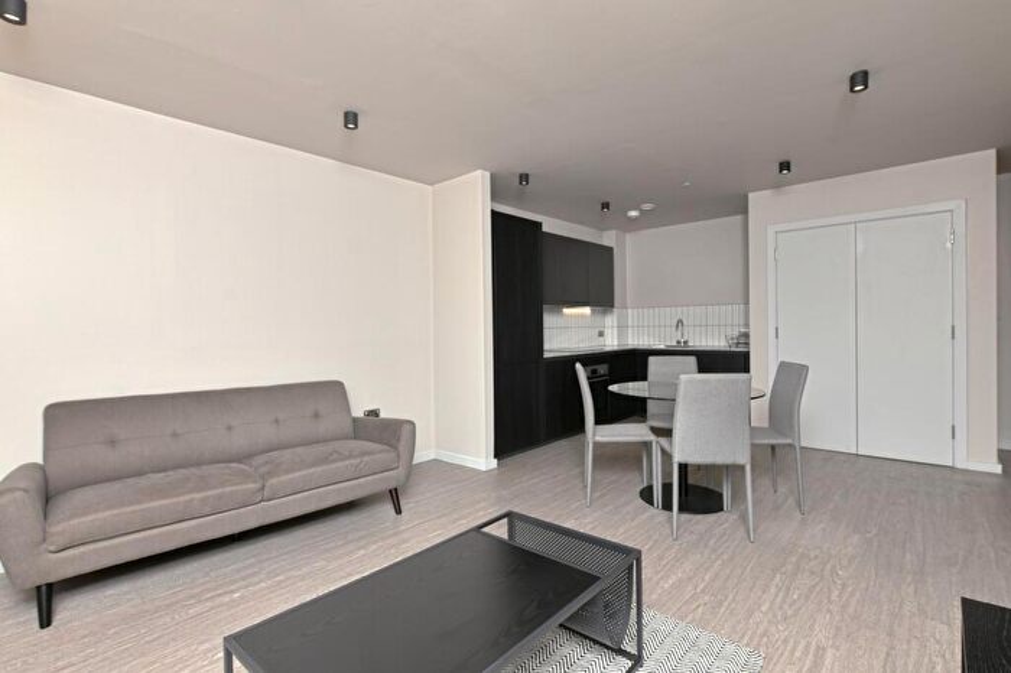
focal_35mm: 16
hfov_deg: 96.8
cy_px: 336
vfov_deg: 73.7
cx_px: 506
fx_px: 449
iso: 400
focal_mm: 14
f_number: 8
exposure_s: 1/125
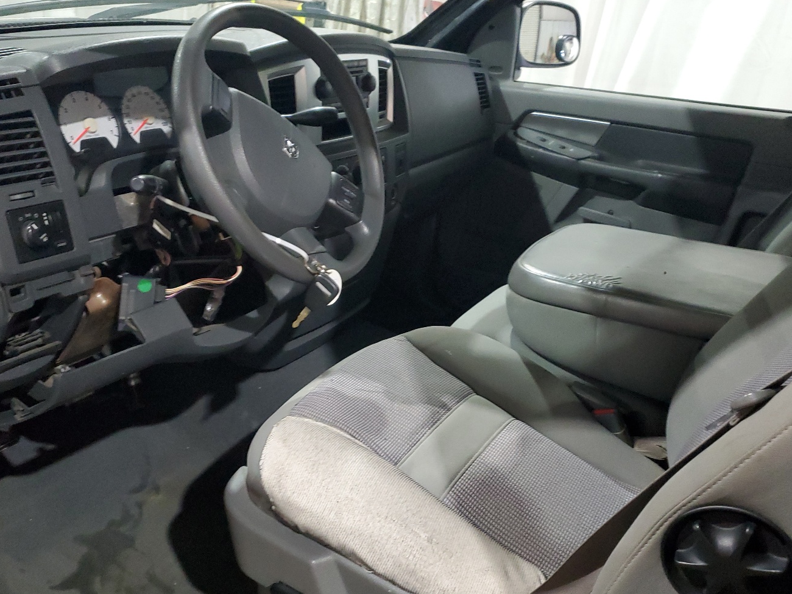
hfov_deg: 56.8
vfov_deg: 44.1
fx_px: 732
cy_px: 324
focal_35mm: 32
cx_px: 367
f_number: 1.5
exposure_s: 1/60.2
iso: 391
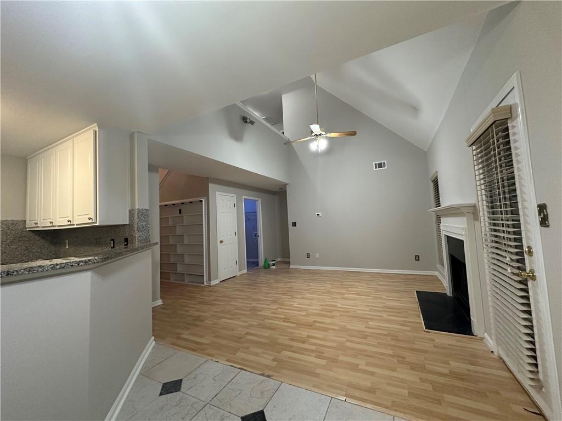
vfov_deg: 85.7
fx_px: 227
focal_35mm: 14
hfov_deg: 102.1
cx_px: 281
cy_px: 210
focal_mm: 2.22
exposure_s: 1/60
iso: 320
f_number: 2.2
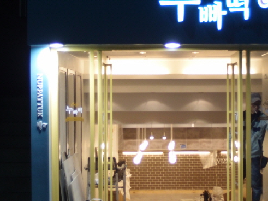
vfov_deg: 15.6
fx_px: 735
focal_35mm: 95
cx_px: 171
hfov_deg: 20.6
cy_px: 95
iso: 125
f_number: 2
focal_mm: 10.83
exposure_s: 1/80
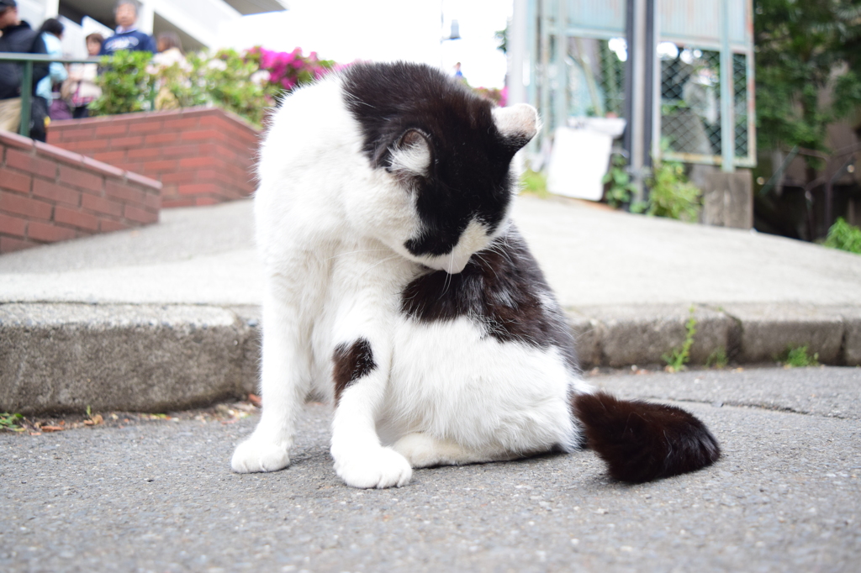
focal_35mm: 36
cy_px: 286
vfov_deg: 36.8
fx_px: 861
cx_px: 430
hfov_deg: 53.1
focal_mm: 24
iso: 800
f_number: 4
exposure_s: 1/400
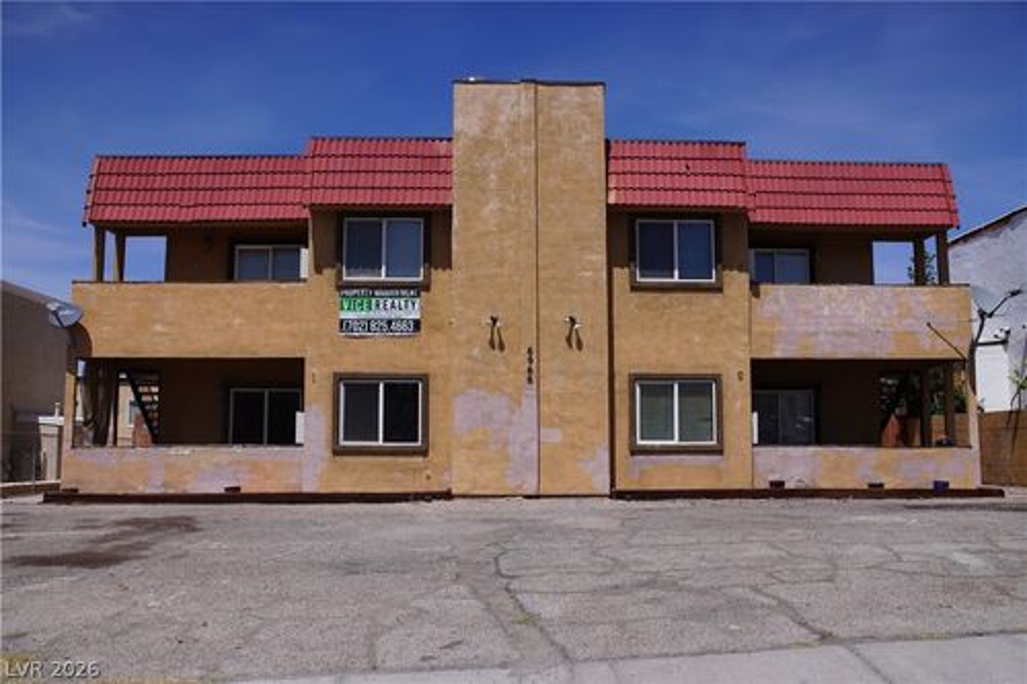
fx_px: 984
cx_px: 514
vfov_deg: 38.3
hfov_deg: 55.1
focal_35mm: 34
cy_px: 342
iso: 100
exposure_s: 1/1250
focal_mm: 23
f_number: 5
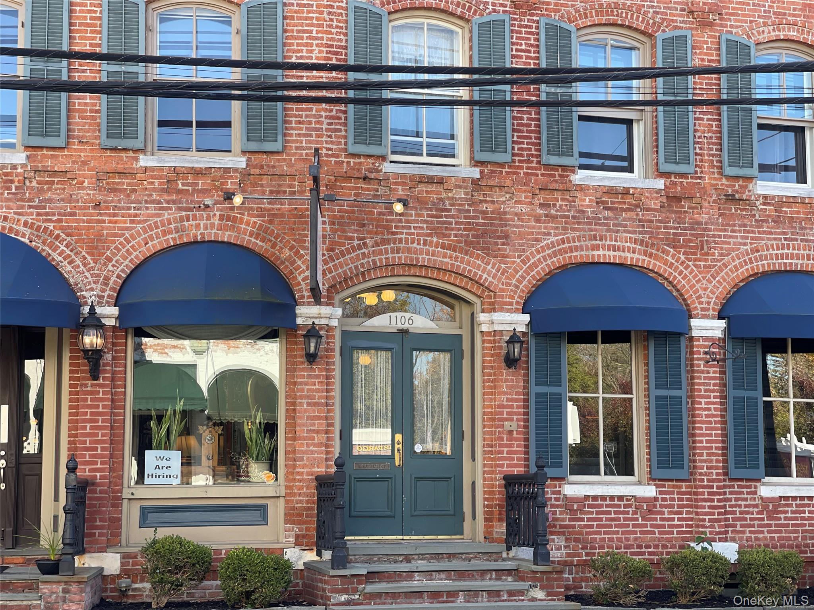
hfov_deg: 30.3
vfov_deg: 22.9
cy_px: 305
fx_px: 1505
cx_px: 407
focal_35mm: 64
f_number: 2.2
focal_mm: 7.5
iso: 25
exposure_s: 1/121
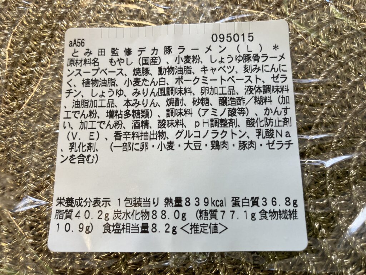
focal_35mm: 28
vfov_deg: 49.7
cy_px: 138
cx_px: 183
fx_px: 296
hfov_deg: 63.4
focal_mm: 3.99
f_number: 1.8
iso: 40
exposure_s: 1/121
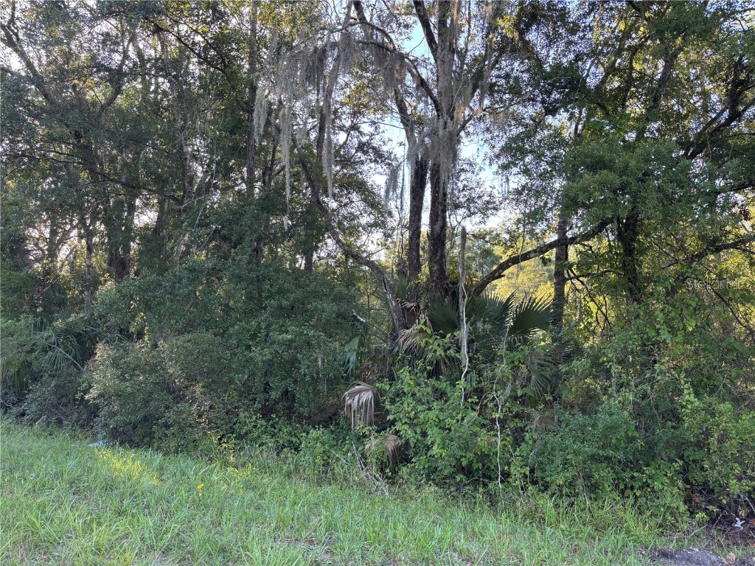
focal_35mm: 26
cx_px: 378
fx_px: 567
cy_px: 283
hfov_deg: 67.3
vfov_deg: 53.1
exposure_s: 1/154
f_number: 1.6
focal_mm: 5.96
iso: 64
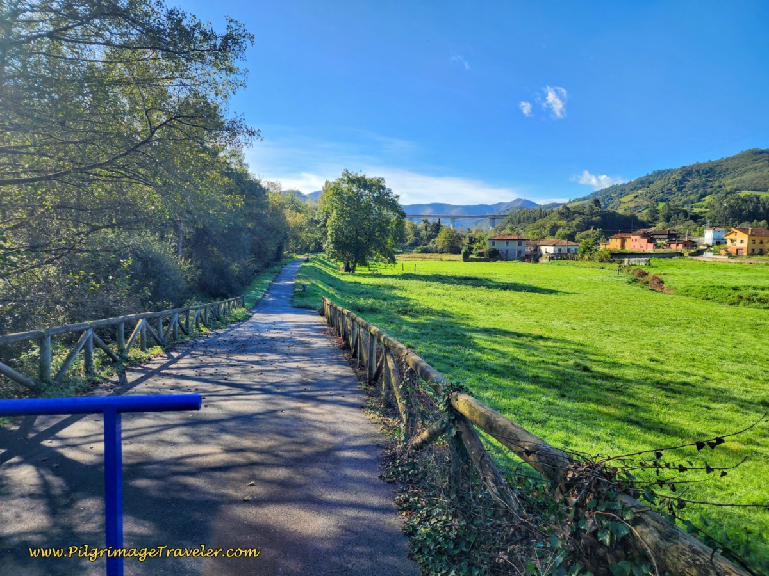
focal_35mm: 23
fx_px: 511
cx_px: 384
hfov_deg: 73.9
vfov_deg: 58.9
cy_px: 288
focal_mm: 6.4
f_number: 1.8
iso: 12
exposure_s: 1/585
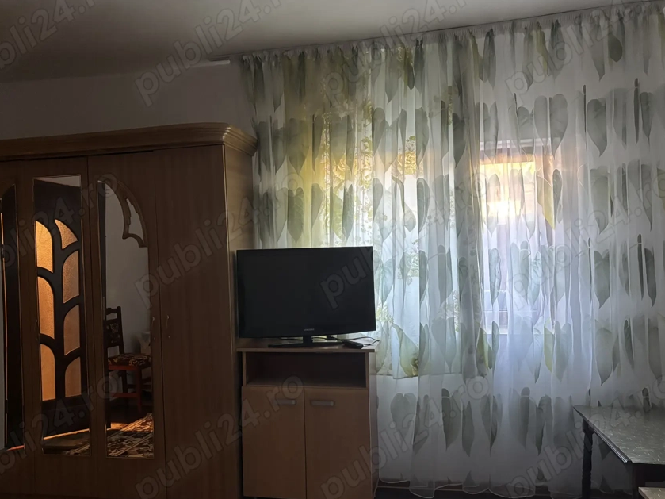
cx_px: 311
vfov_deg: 45.4
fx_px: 595
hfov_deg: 58.3
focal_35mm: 31
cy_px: 250
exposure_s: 1/60
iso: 500
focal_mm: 5.96
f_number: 1.6
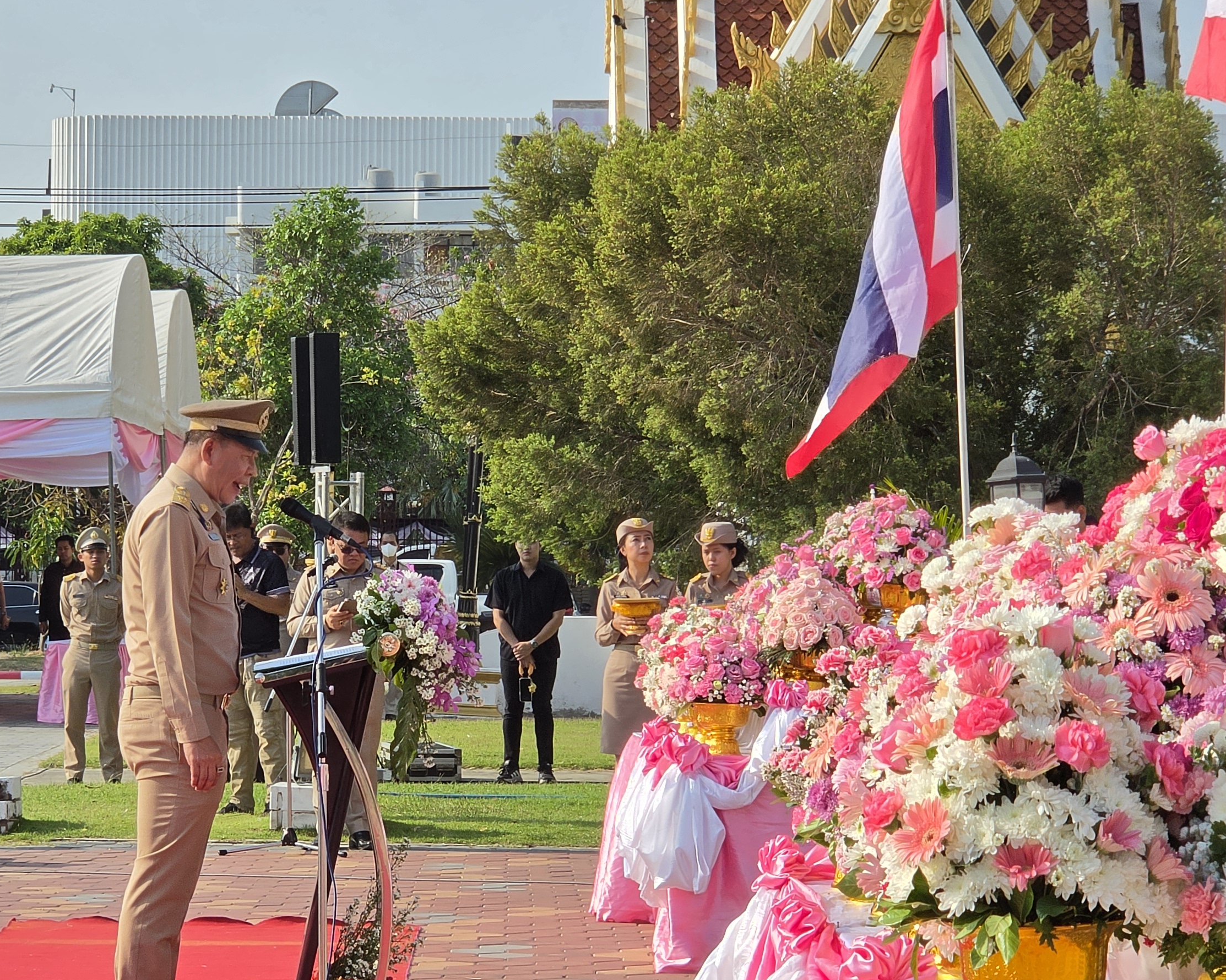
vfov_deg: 12.7
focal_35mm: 121
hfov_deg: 15.9
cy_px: 628
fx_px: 4391
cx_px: 424
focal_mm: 7
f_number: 2.4
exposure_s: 1/994
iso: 25
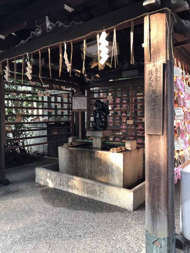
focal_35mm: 28
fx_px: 205
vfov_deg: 63.4
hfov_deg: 49.7
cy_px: 126
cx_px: 95
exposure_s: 1/30
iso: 32
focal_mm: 3.99
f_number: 1.8
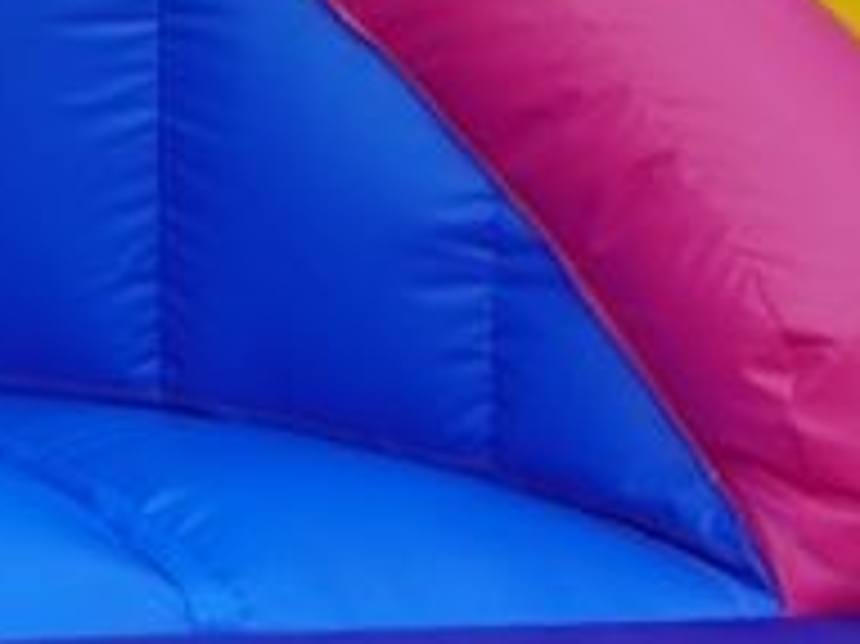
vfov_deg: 11.6
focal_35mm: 124
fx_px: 3079
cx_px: -968
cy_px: -182
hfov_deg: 13.2
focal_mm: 16
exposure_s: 1/100
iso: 100
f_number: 6.3
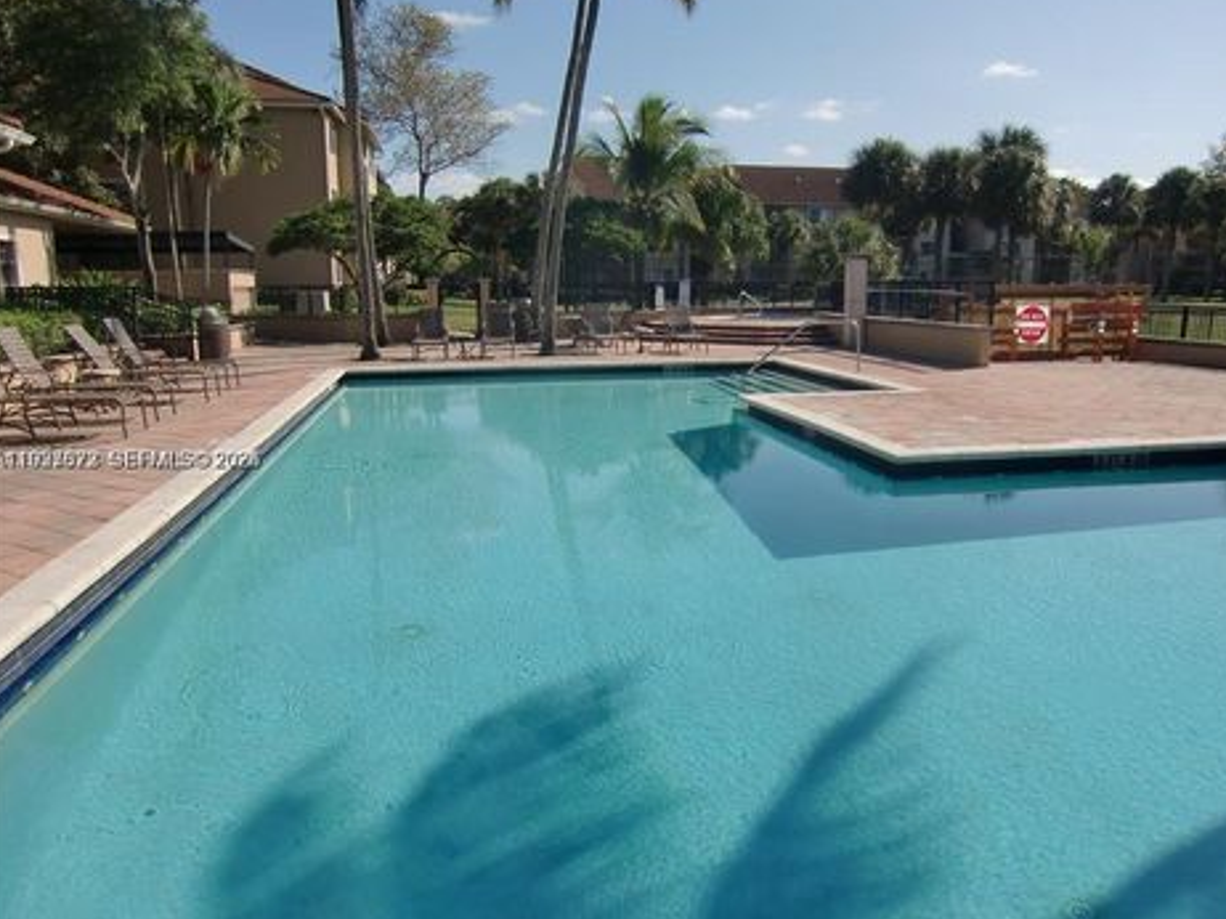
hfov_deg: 67.3
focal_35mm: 26
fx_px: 920
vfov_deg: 53.0
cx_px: 650
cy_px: 461
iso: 64
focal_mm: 4.3
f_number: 7.5
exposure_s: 1/250
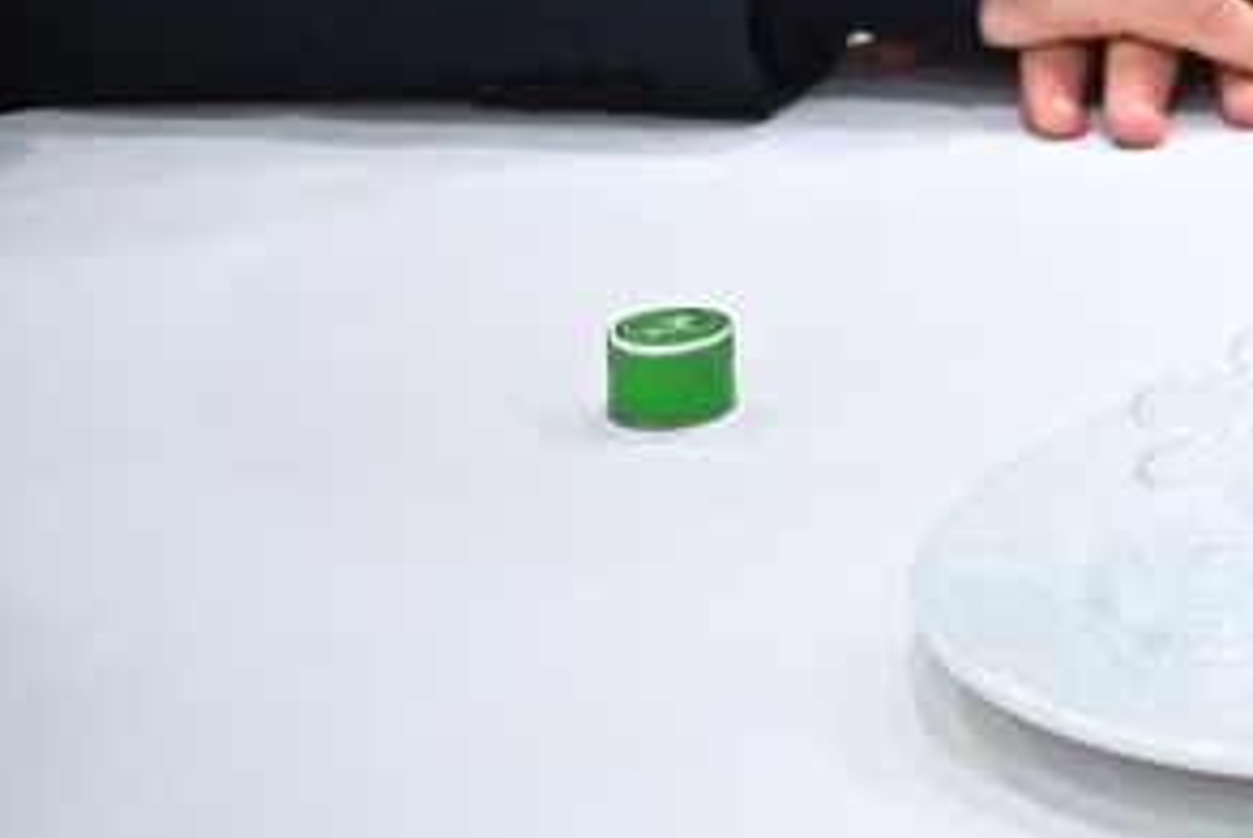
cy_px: -795
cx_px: 2882
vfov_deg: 7.9
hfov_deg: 10.7
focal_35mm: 167
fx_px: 5818
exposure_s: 1/125
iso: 3200
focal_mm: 35
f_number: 2.8
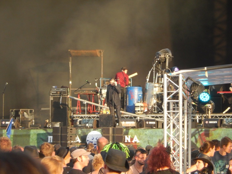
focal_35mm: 567
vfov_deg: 2.6
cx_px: 114
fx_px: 3800
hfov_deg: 3.5
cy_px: 89
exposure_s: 1/125
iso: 320
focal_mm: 99
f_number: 6.3
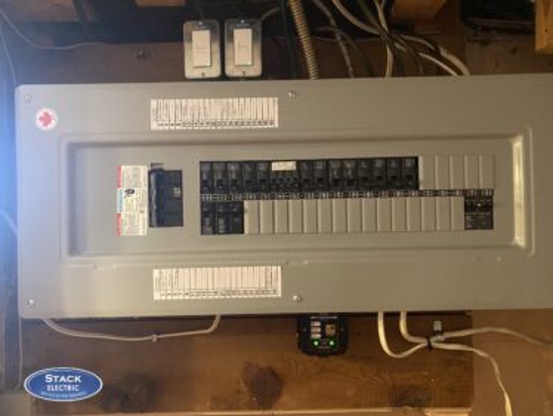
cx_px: 276
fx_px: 416
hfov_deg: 67.3
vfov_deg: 53.1
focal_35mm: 26
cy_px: 208
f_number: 1.8
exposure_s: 1/30
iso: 640
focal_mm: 4.25
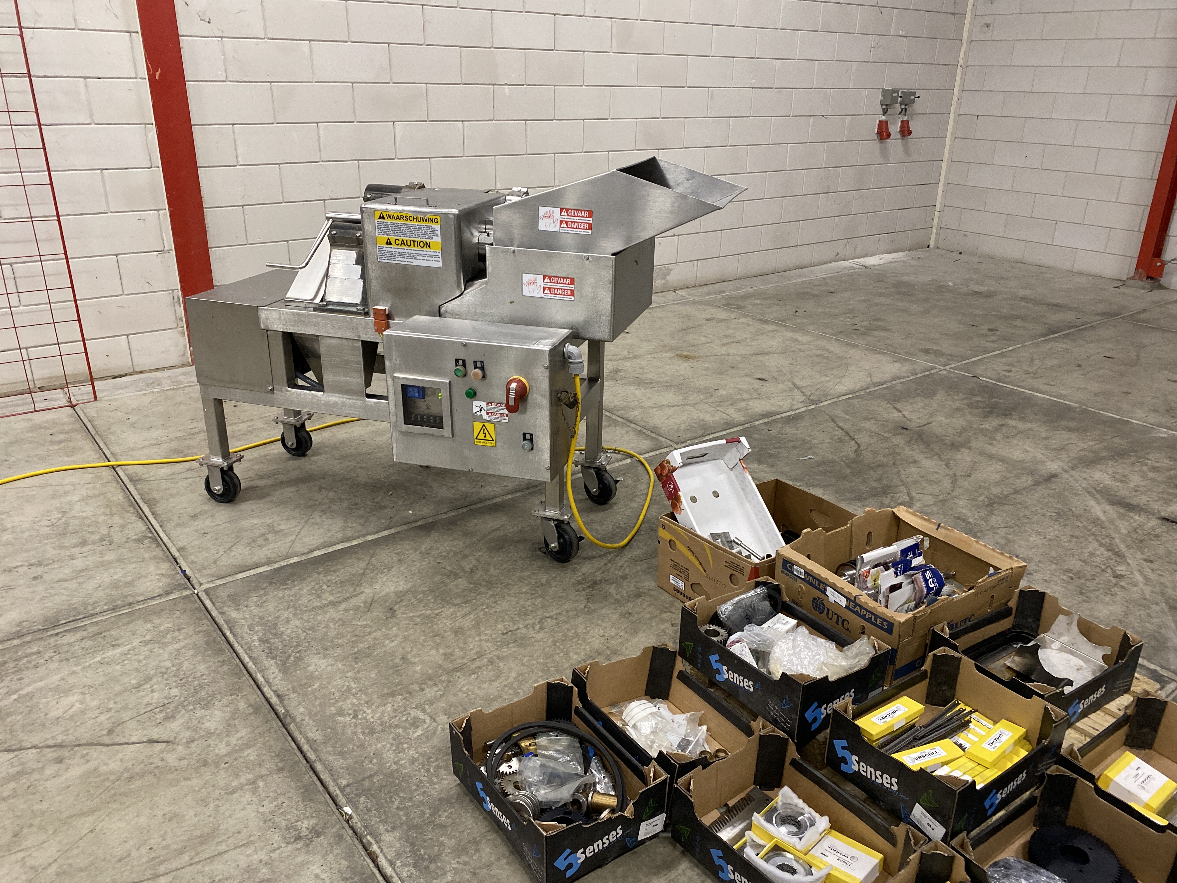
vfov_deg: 53.1
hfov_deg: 67.3
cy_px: 442
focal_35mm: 26
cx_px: 588
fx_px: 884
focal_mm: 4.25
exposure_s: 1/50
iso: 250
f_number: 1.8
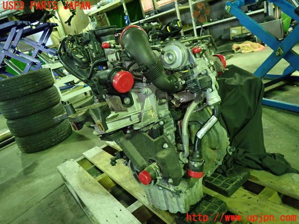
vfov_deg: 54.9
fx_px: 216
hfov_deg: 69.4
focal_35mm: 25
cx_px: 150
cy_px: 112
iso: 800
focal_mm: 4.5
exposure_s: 1/30
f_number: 2
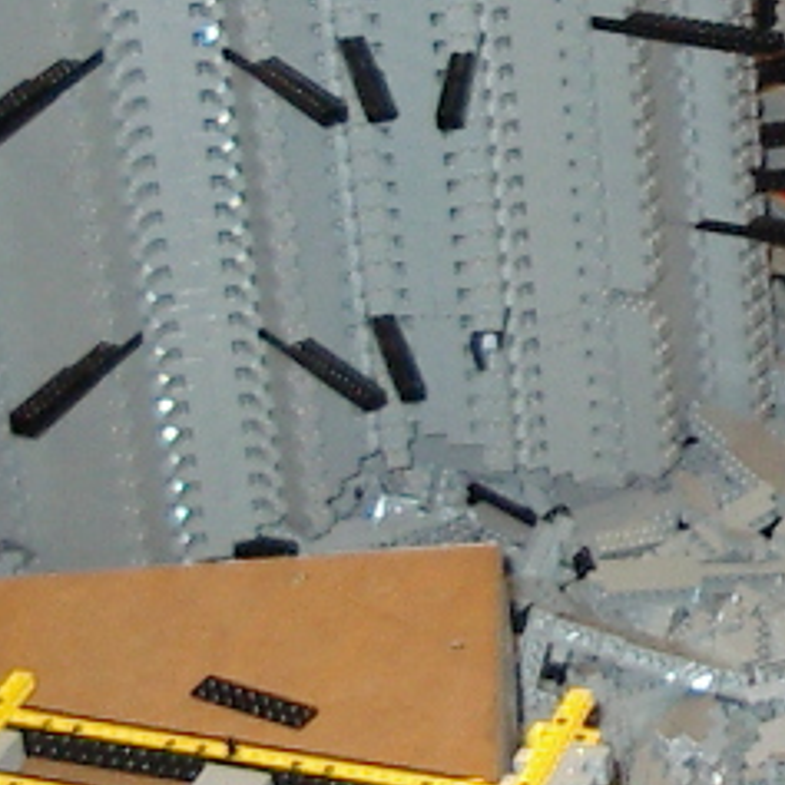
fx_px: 3720
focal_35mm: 145
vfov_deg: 11.9
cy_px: 17
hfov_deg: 11.8
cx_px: 977
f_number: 2.6
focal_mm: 5.8
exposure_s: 1/60
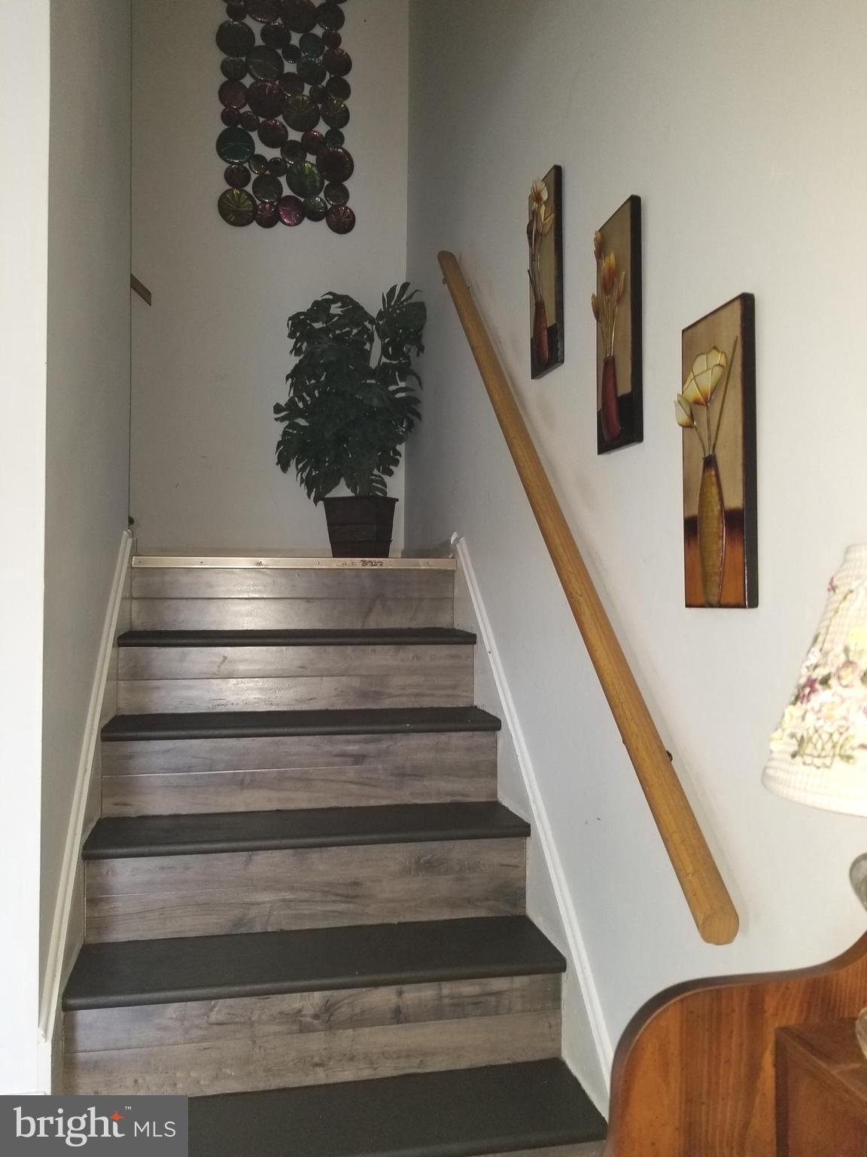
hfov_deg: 53.1
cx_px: 434
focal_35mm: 26
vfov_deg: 67.3
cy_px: 578
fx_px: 868
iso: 125
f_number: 1.7
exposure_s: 1/24
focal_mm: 4.3
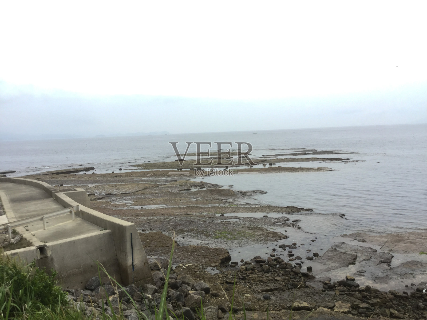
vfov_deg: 45.4
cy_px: 160
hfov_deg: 58.4
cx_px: 214
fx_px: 382
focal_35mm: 31
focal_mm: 3.3
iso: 25
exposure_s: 1/730
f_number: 2.4
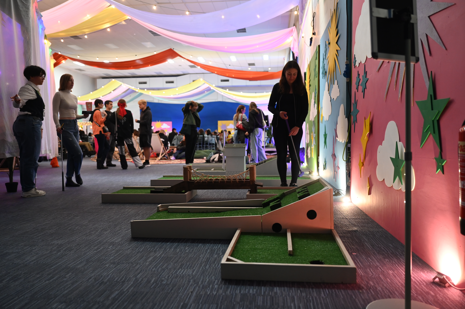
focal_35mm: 29
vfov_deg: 44.9
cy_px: 154
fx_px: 374
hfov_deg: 63.7
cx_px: 232
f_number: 2.8
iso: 1400
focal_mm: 29
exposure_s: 1/125
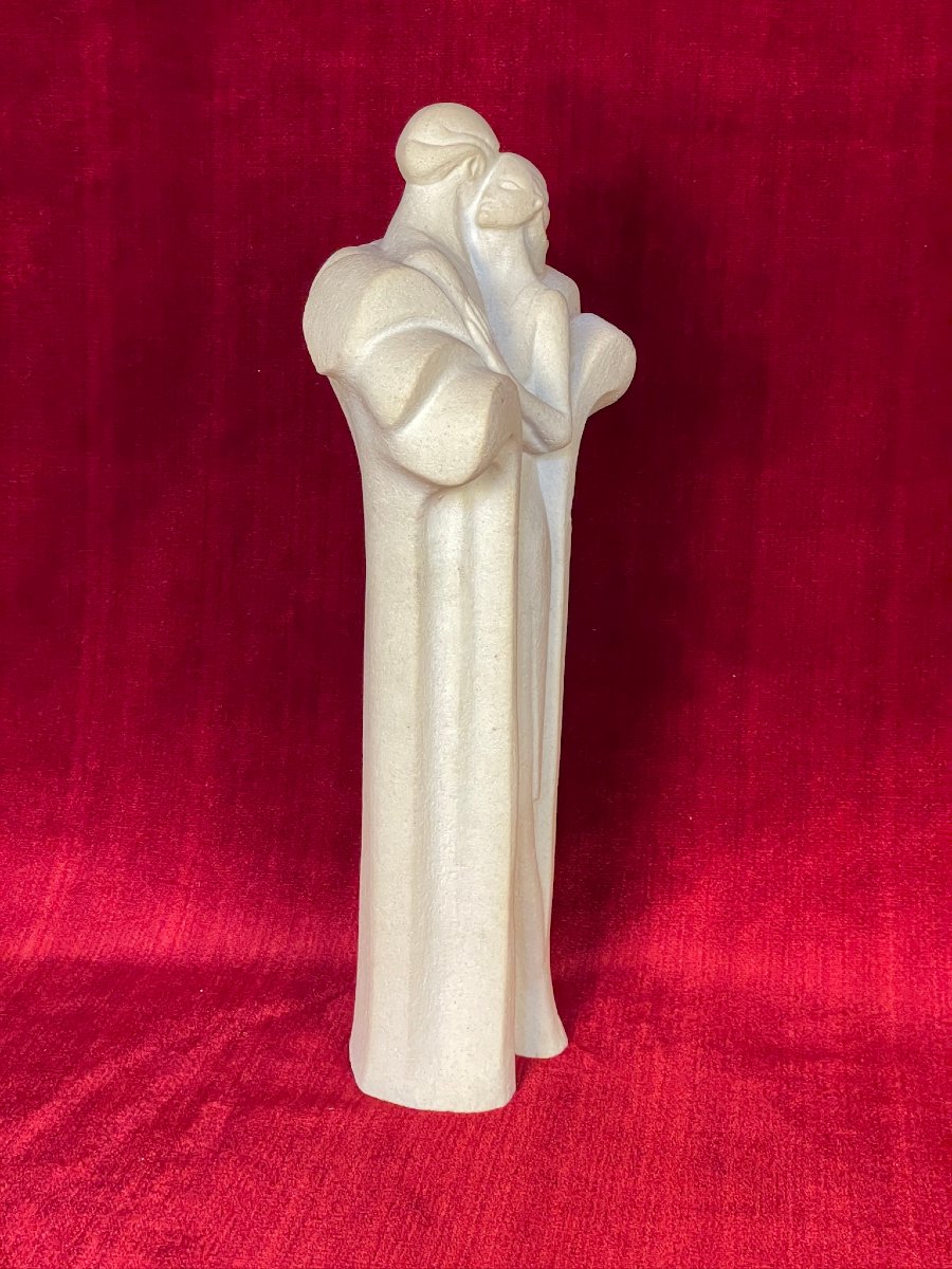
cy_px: 634
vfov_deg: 36.8
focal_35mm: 52
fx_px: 1907
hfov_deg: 28.0
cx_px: 476
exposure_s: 1/60
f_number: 2
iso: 640
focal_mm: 6
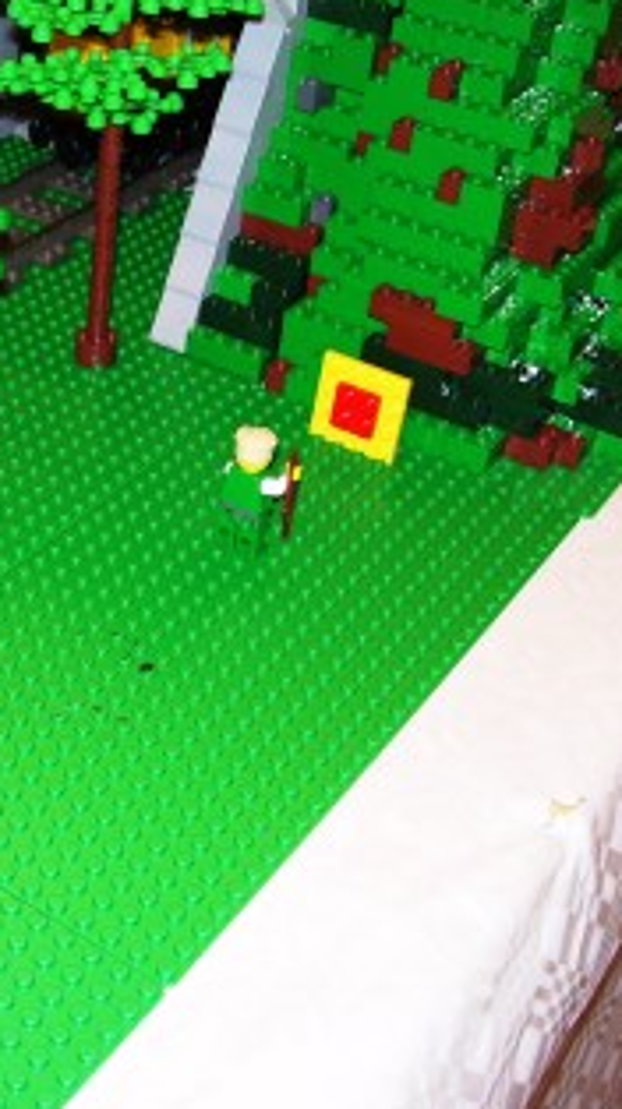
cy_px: 537
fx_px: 1646
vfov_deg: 37.2
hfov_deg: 20.3
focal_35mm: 56
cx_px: -88
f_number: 2.7
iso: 80
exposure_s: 1/60
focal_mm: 6
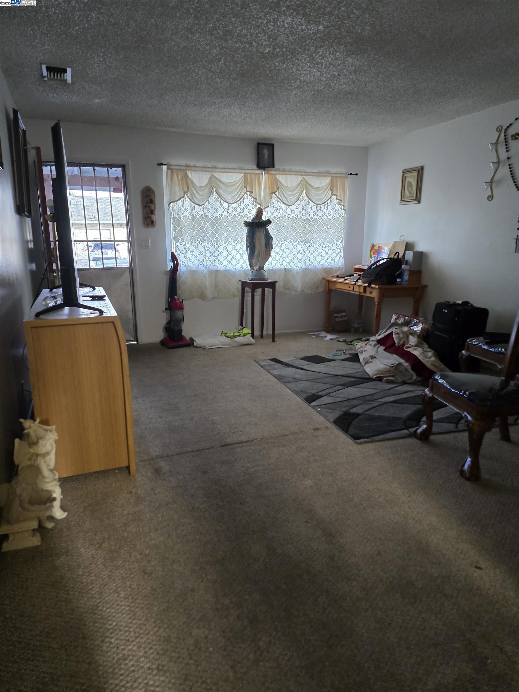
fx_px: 460
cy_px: 346
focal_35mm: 23
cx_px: 260
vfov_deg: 73.9
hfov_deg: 58.9
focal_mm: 6.3
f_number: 1.7
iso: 800
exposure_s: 1/120
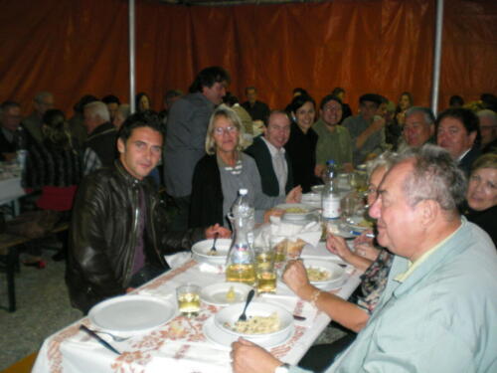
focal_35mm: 38
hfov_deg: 49.0
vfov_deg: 37.7
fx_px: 546
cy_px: 186
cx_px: 248
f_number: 3.1
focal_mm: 6.3
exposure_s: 1/60
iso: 213
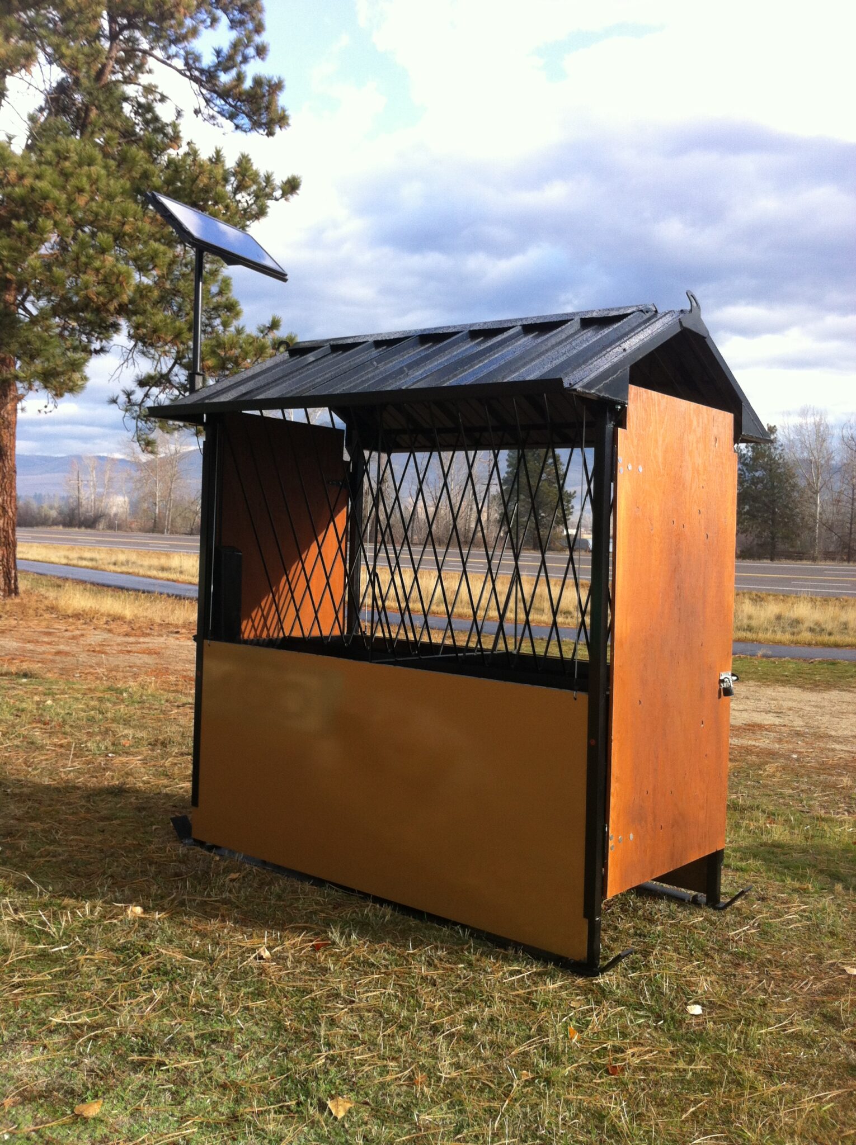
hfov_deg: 40.6
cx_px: 428
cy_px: 572
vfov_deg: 52.7
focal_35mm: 35
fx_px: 1157
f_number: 2.8
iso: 80
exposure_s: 1/311
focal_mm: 3.85
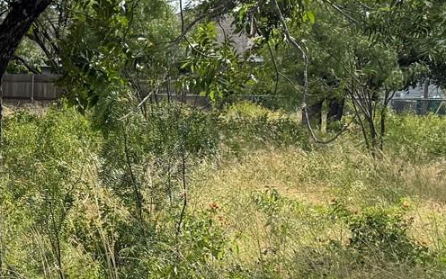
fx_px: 1276
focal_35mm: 105
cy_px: 178
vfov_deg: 12.5
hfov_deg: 19.4
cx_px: 34
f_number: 1.78
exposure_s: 1/5319
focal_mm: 6.76
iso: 100
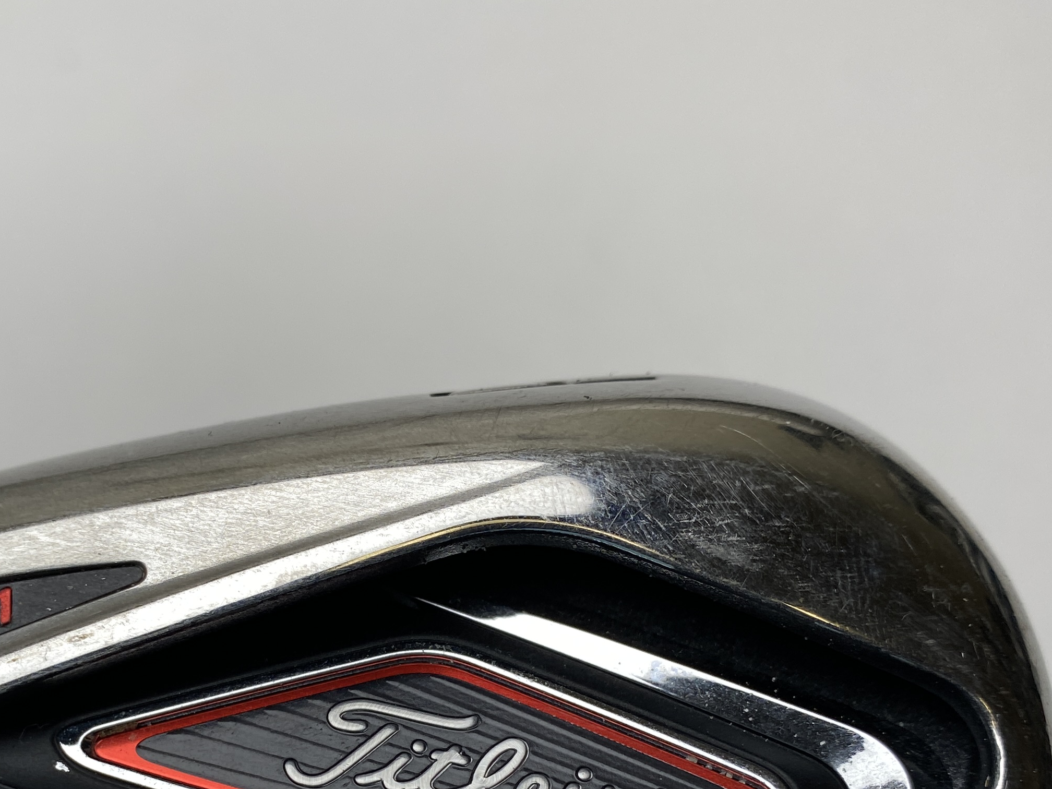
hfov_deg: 36.5
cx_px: 377
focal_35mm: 52
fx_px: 1580
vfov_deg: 26.7
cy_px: 768
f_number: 1.8
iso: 32
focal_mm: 4.25
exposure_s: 1/417
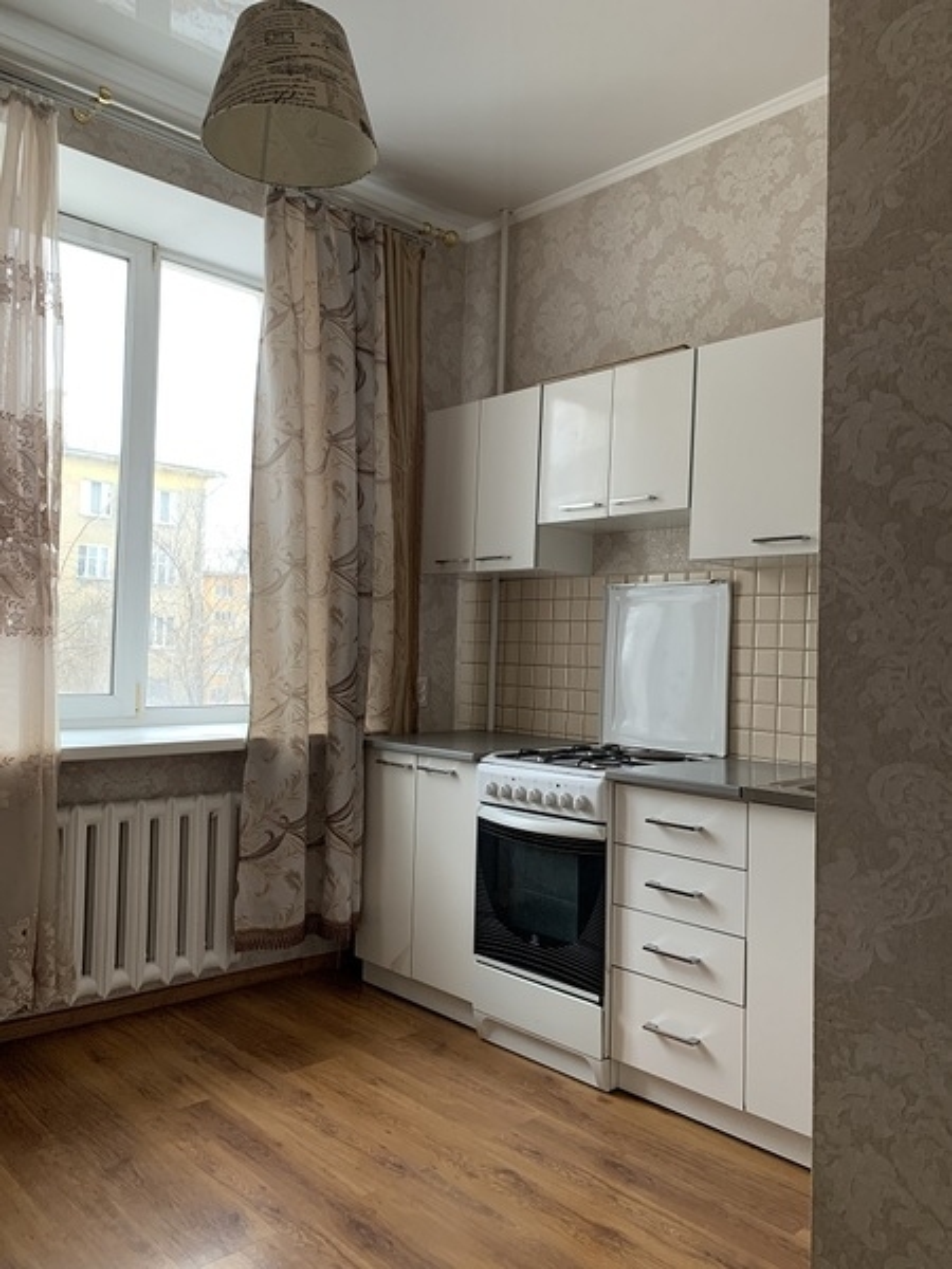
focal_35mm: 26
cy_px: 634
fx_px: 953
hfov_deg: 53.1
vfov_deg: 67.3
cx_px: 476
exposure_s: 1/61
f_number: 1.8
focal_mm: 4.25
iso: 100
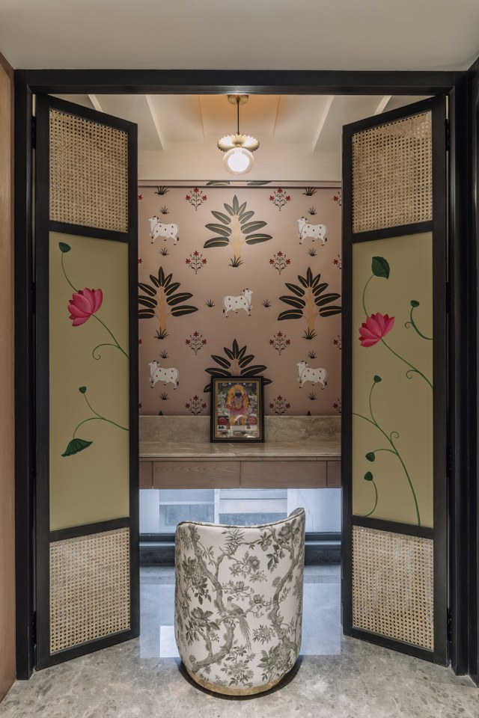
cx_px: 240
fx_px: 419
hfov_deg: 59.5
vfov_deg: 81.2
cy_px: 359
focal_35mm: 21
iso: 200
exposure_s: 1/3
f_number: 8
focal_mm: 21
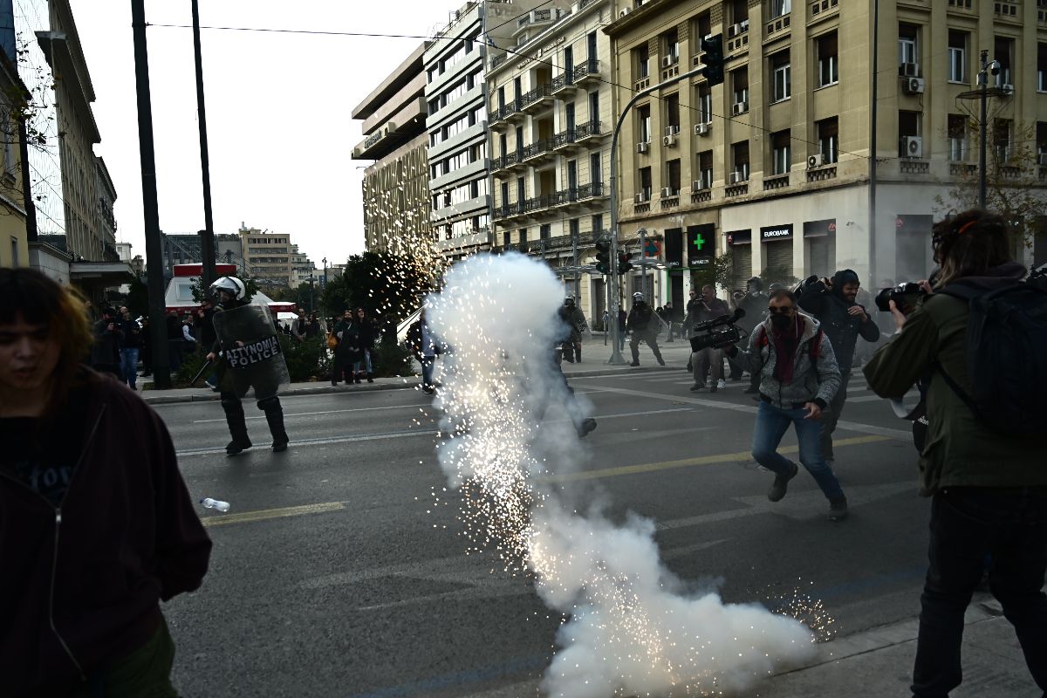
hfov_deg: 64.6
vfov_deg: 45.7
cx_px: 524
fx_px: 829
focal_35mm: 28
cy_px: 349
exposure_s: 1/2000
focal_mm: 28.5
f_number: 4
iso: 800
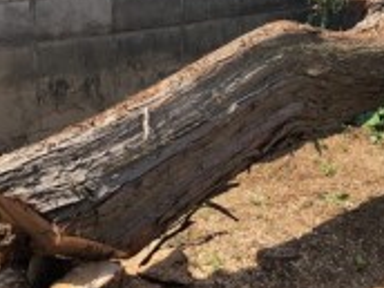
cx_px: 299
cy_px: 77
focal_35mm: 70
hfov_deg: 27.3
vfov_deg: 20.9
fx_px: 777
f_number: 1.8
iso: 20
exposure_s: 1/623
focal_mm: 3.99
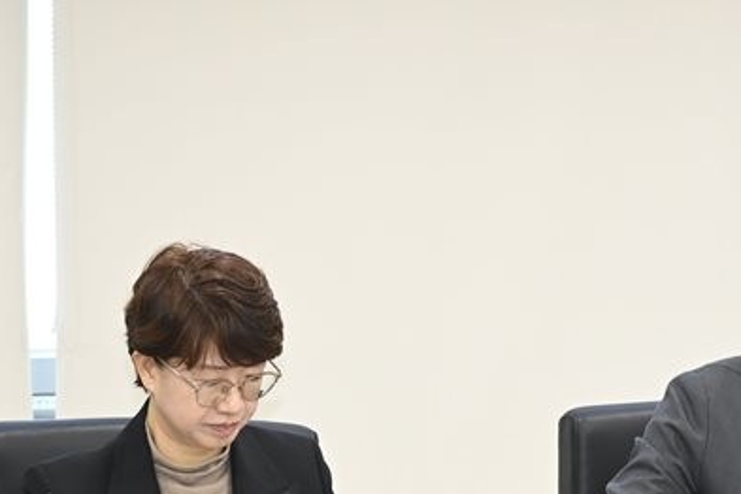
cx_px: 749
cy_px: 200
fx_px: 5660
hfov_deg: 7.5
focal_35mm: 275
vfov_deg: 5.0
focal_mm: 120
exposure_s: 1/160
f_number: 5.6
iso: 2500
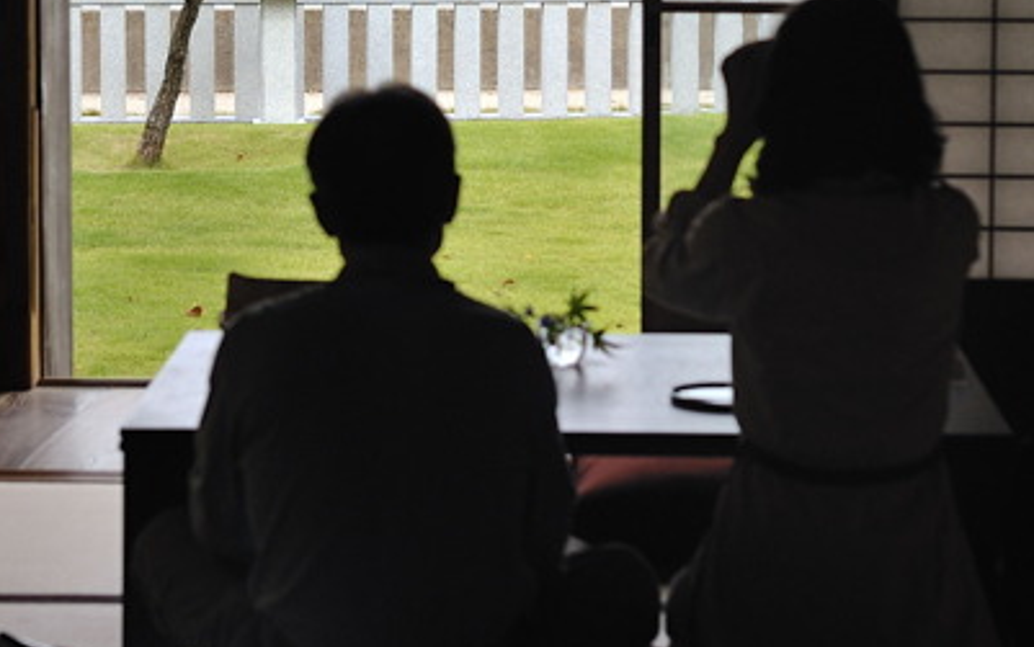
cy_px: -9
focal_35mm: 130
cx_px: 485
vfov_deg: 10.0
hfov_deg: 16.1
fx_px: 3665
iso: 200
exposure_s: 1/800
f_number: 4
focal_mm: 50
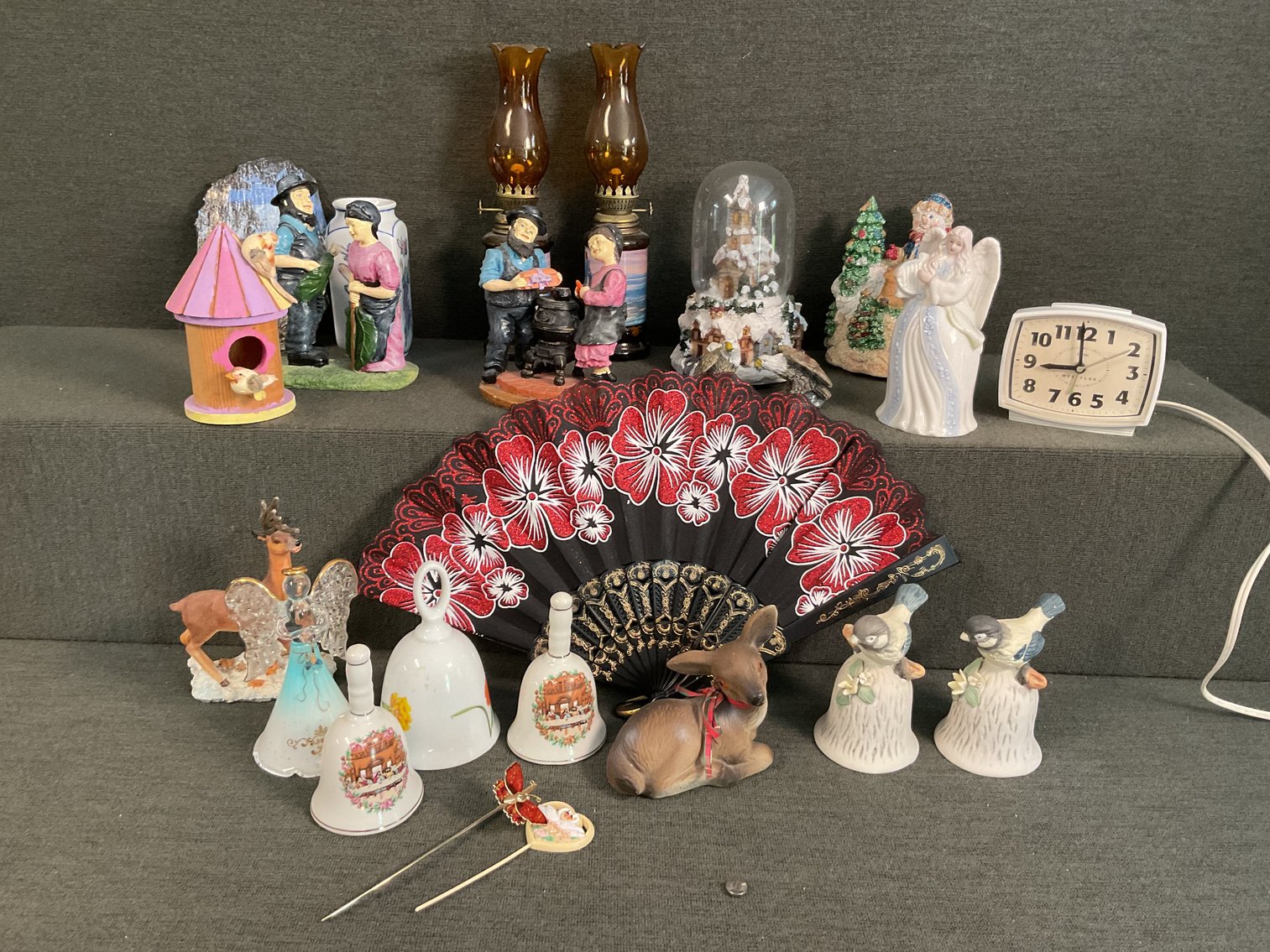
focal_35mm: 29
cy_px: 476
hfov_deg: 61.7
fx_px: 1064
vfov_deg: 48.2
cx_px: 635
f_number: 1.8
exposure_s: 1/60
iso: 250
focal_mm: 3
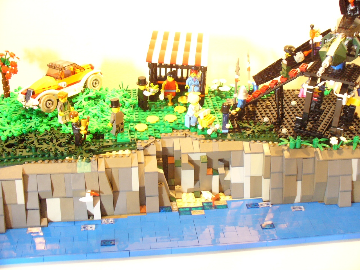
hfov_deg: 39.7
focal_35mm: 48
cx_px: 180
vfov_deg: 30.3
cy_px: 135
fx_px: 499
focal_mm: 7.9
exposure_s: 1/8
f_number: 3
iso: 200
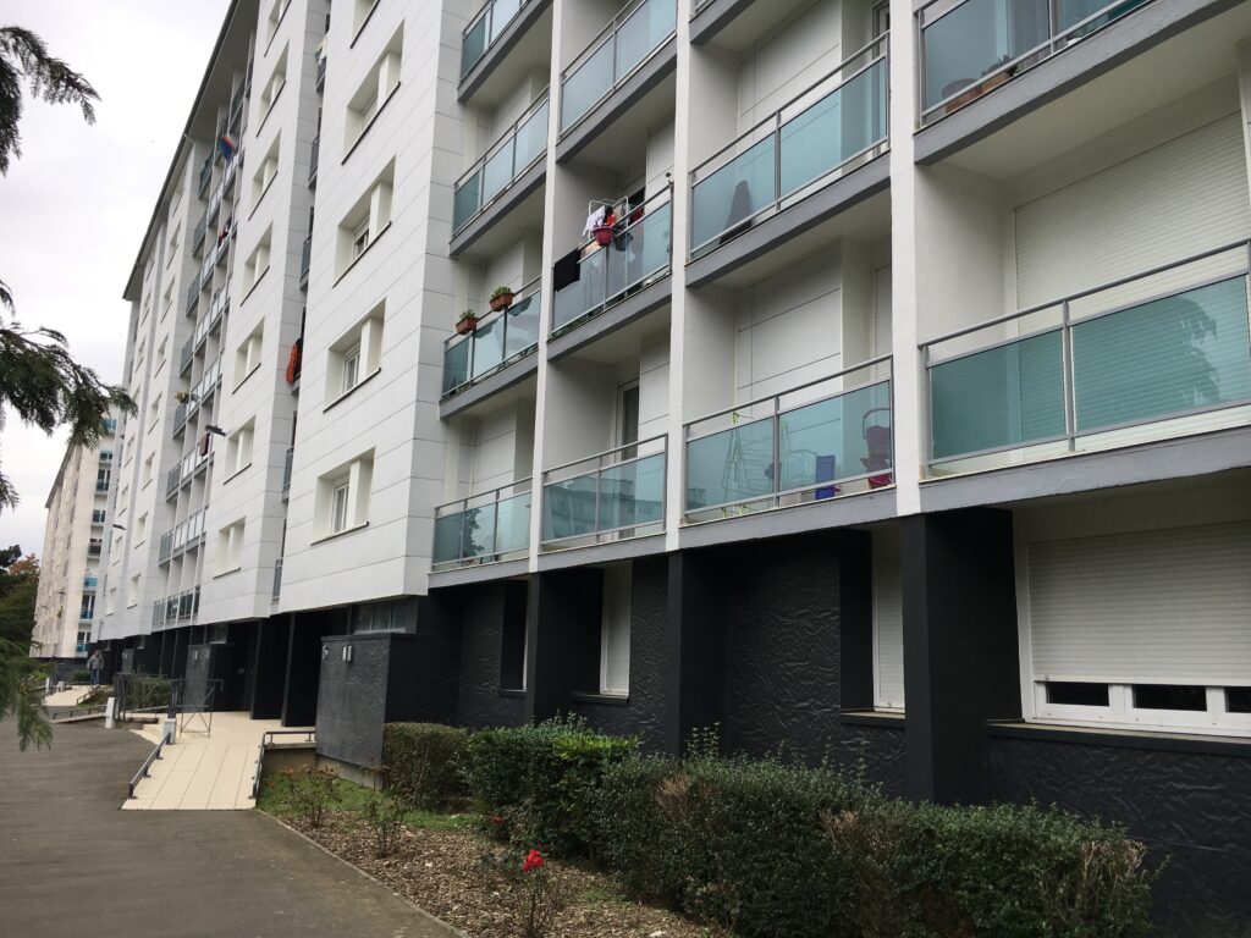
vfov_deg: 48.2
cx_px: 626
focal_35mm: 29
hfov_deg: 61.7
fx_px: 1048
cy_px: 469
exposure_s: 1/390
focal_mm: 4.15
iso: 25
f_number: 2.2
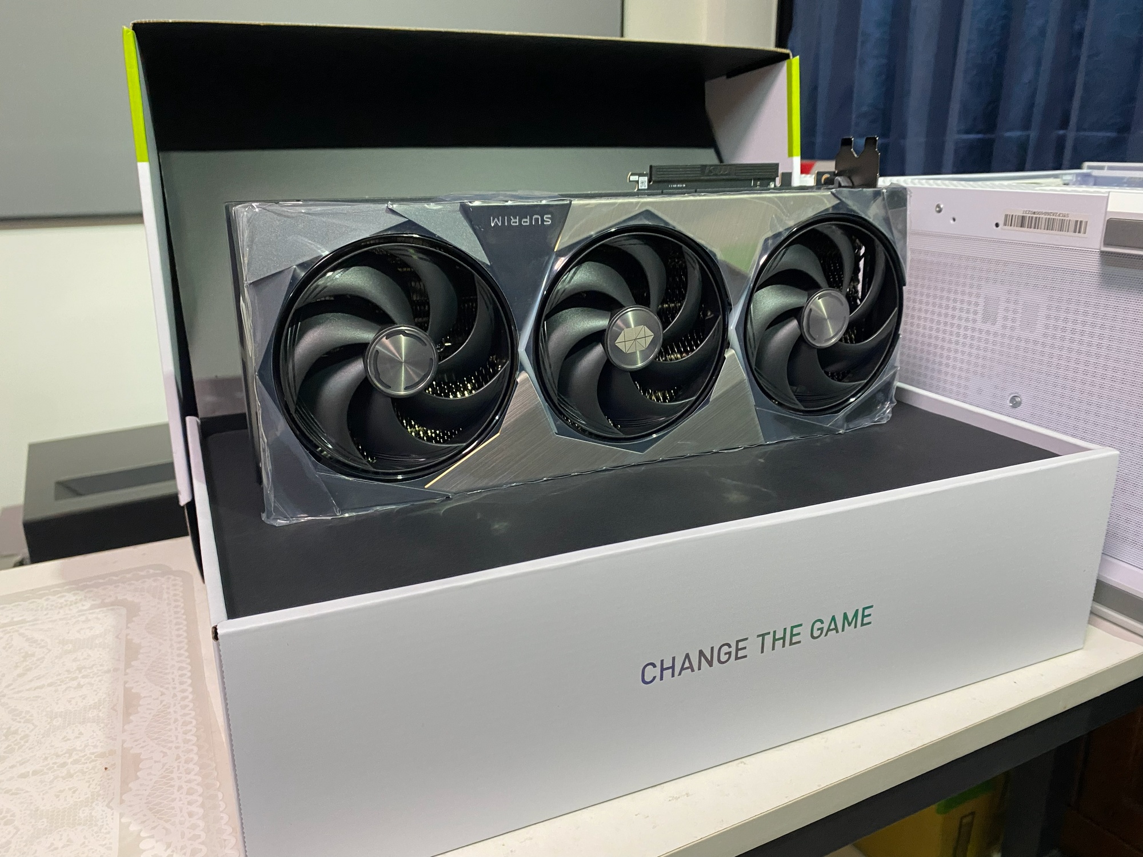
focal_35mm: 26
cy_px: 428
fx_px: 859
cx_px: 572
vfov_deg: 53.1
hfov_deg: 67.3
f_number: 1.8
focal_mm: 4.25
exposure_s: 1/60
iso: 200
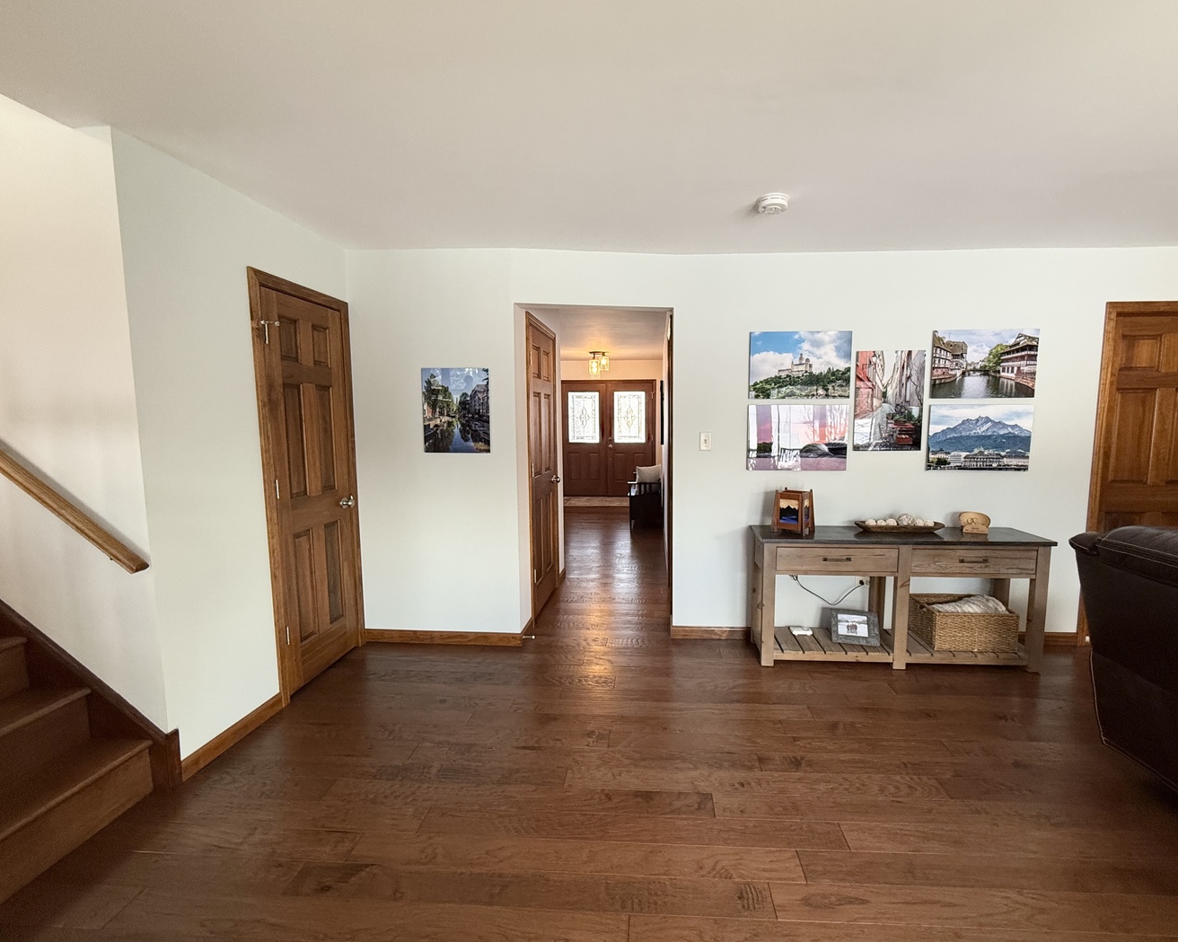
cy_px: 471
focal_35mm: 15
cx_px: 626
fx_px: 523
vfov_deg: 84.0
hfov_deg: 96.7
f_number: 2.2
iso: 320
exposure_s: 1/120
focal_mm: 2.22
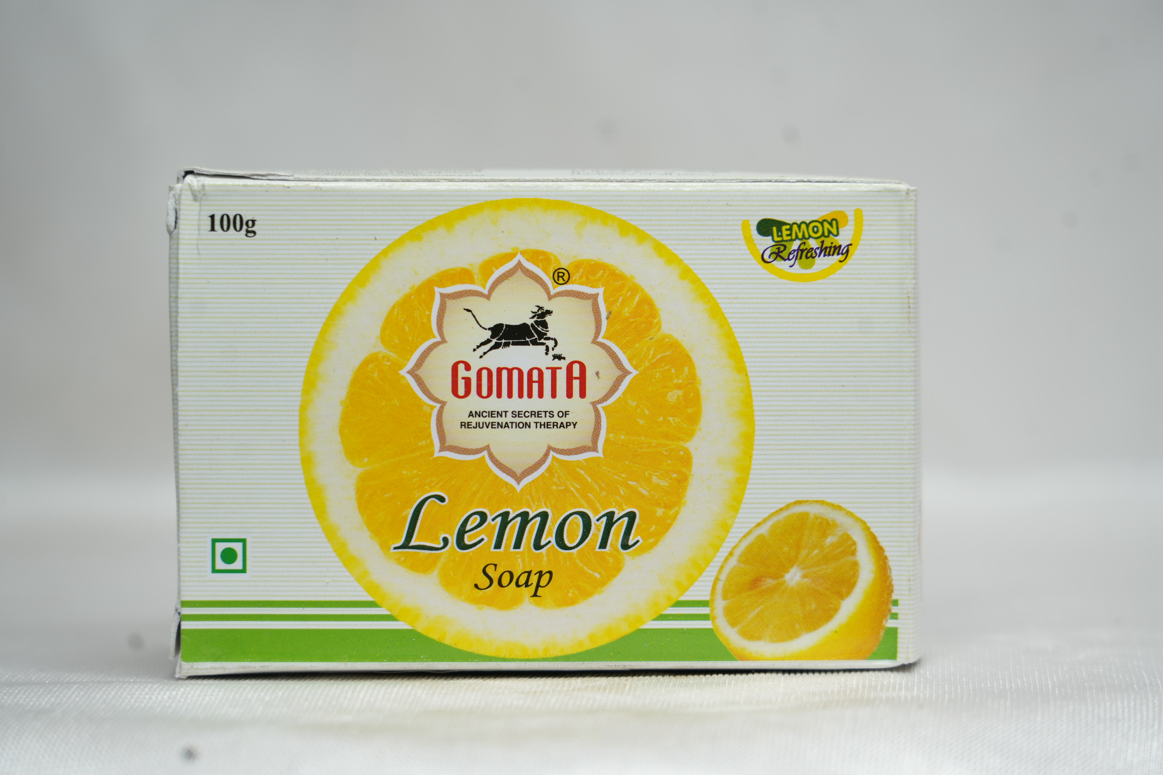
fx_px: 3424
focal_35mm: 106
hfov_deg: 19.3
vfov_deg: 12.9
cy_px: 386
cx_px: 585
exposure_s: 1/60
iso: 250
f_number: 5.6
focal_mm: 105
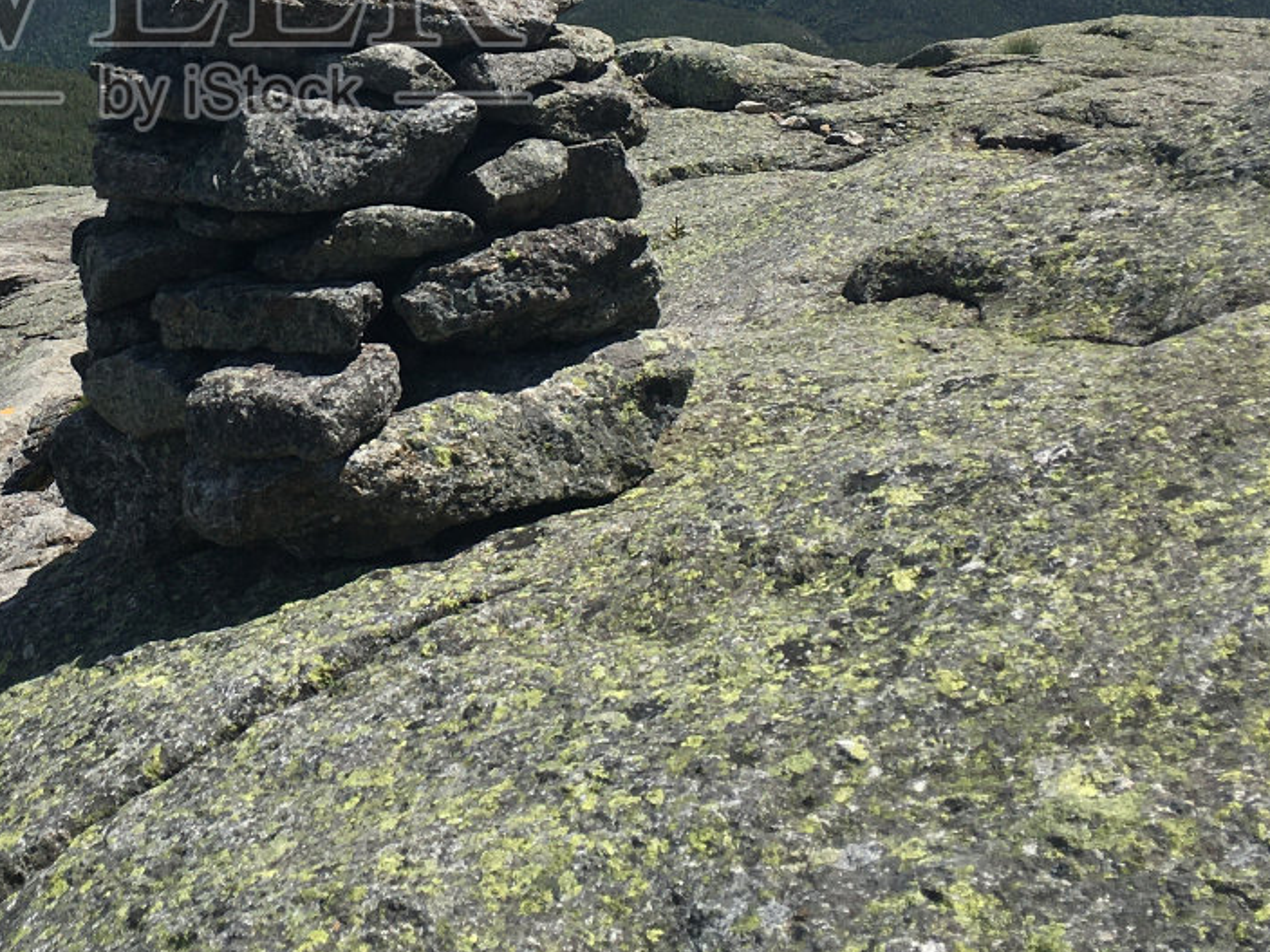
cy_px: 9
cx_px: 228
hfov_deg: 28.7
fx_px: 2421
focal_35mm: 66
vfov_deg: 21.5
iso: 25
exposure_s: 1/2024
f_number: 2.2
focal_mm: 4.15
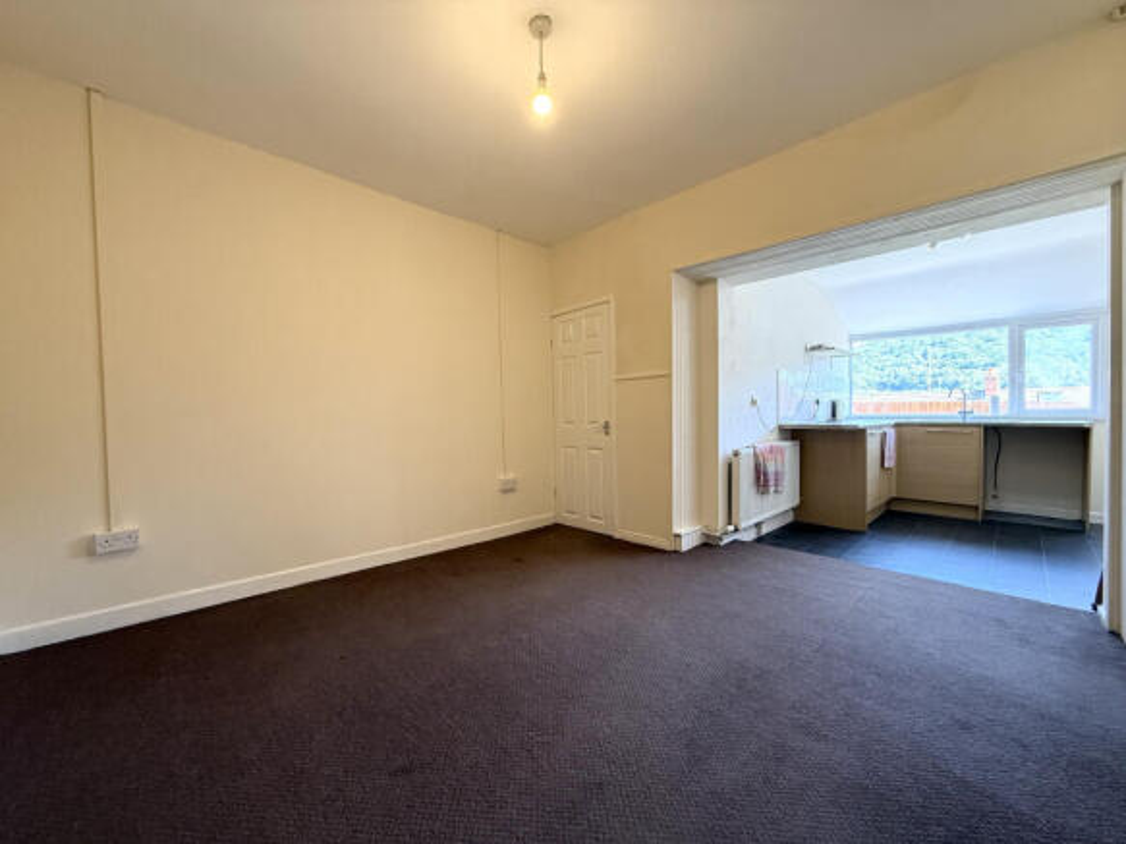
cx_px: 563
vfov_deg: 85.7
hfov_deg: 102.1
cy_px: 422
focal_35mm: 14
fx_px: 455
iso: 320
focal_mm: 2.22
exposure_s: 1/100
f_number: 2.2
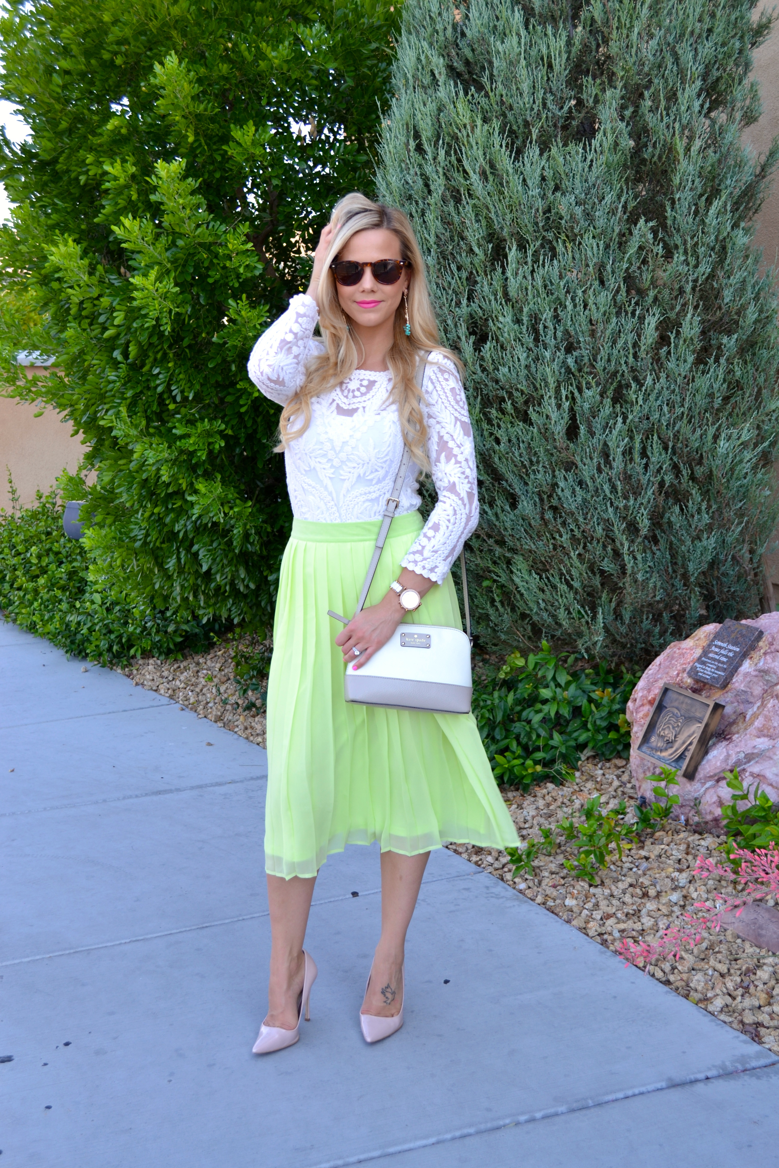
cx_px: 390
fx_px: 1363
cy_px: 584
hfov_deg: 31.9
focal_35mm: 42
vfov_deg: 46.4
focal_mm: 28
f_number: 5.6
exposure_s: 1/200
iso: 200
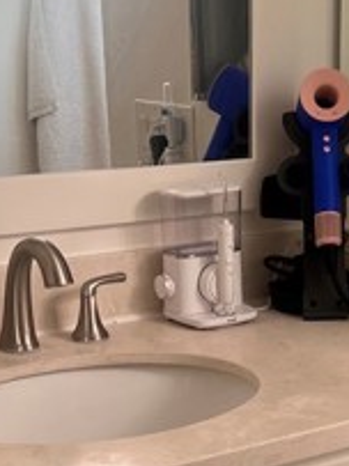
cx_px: 246
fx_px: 1103
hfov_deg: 17.9
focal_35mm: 82
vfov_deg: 23.0
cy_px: 452
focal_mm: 5.7
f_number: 1.5
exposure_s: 1/121
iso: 100
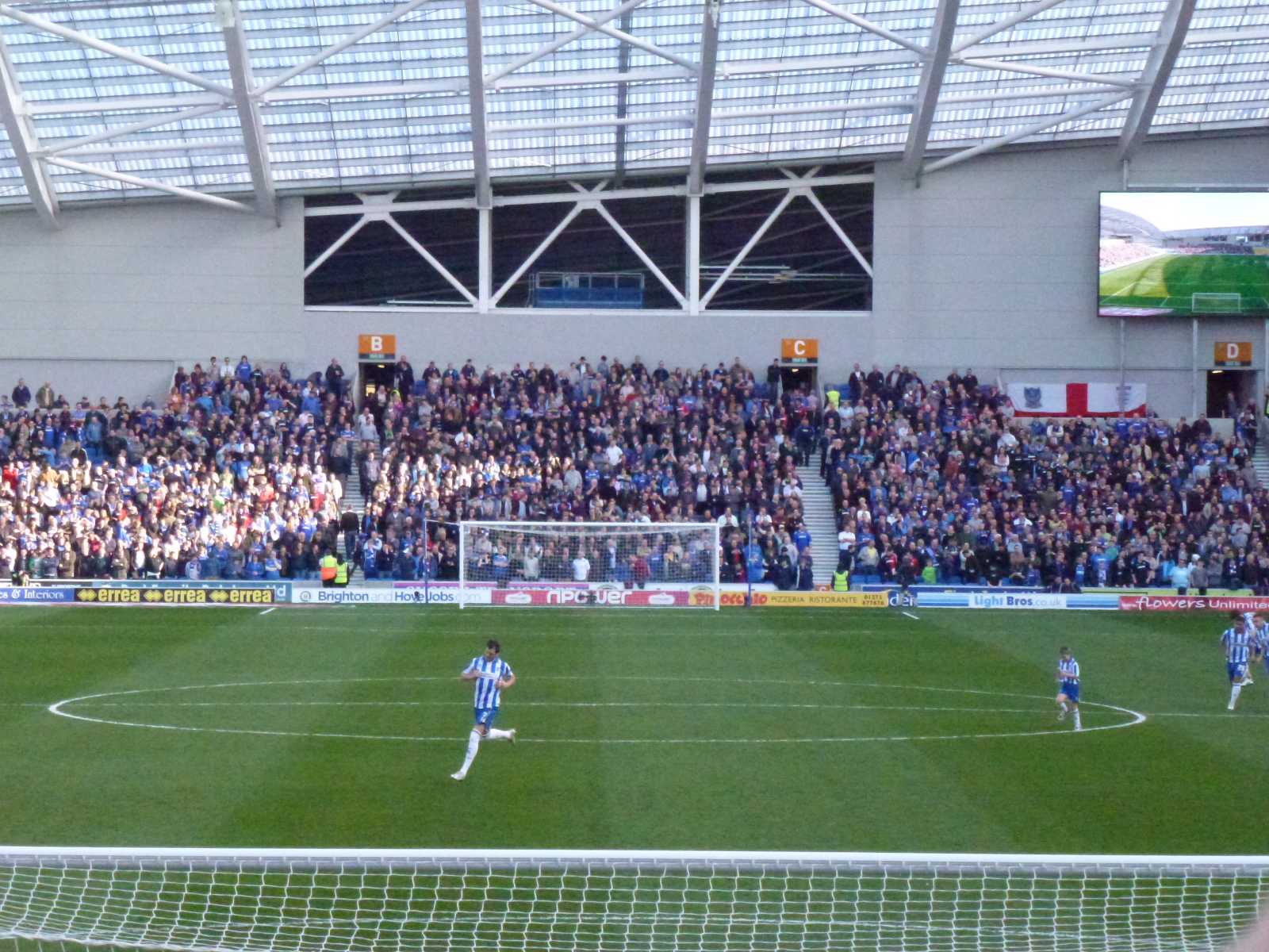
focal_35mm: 113
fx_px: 4143
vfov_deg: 13.1
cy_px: 476
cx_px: 634
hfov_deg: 17.4
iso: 1600
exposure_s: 1/1300
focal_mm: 20.2
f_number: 5.1
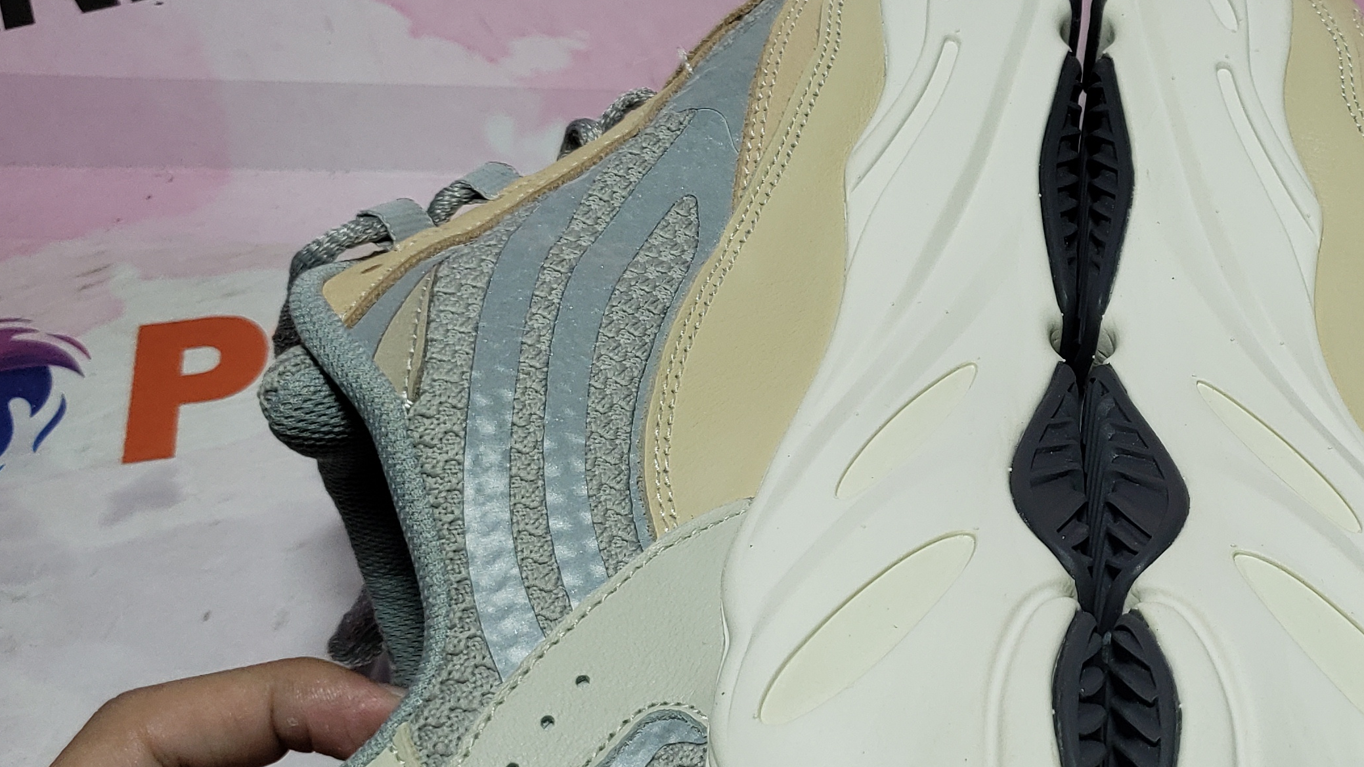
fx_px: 1989
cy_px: 458
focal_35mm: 55
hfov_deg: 36.4
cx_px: 1116
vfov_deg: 21.8
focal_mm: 4.3
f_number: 1.5
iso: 50
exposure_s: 1/769
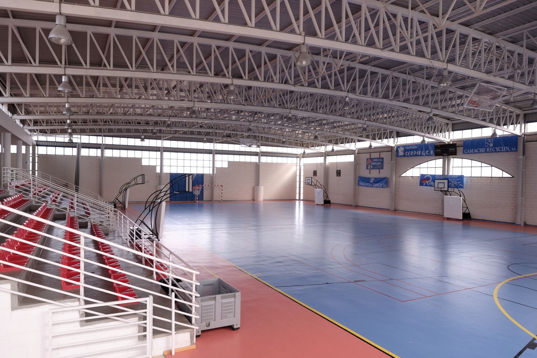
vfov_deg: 51.3
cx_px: 263
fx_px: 373
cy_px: 185
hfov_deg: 71.5
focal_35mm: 25
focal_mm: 15.9
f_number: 5
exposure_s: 1/125
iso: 400
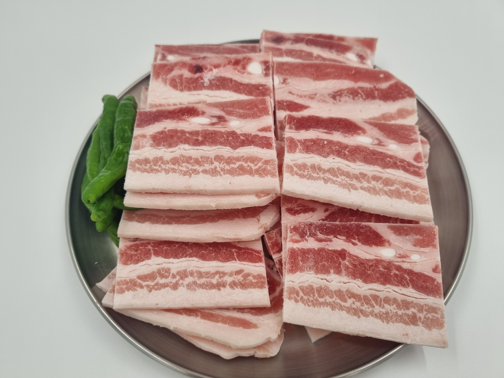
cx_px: 252
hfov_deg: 67.3
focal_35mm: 26
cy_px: 189
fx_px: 379
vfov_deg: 53.1
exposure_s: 1/182
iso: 50
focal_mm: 5.4
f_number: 1.8
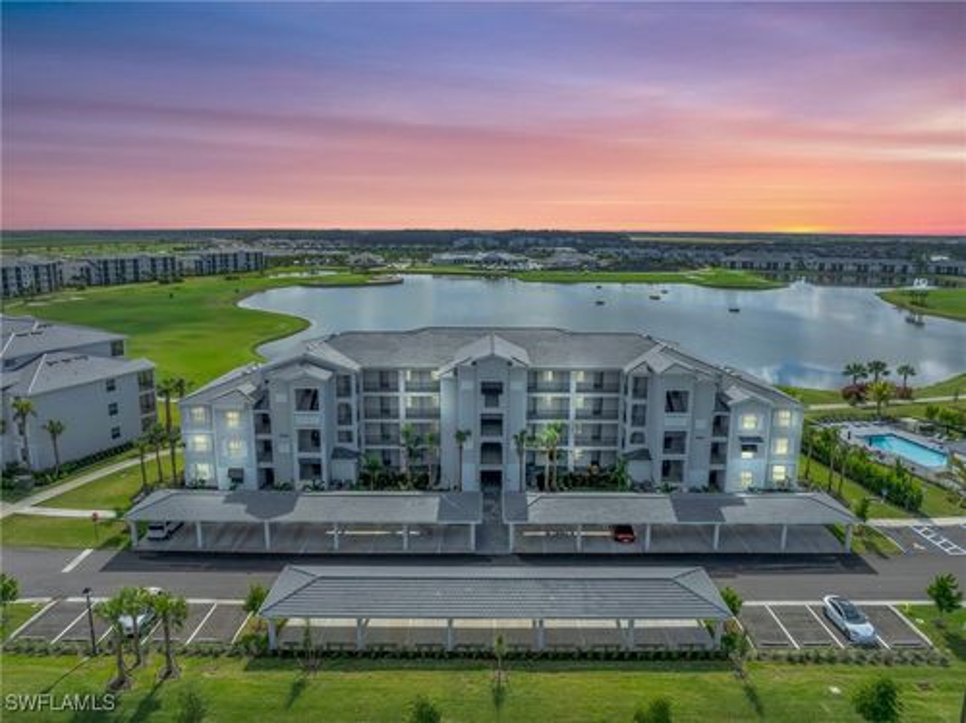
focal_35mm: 24
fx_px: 669
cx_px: 483
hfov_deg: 71.6
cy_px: 362
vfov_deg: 56.7
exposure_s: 1/500
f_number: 7.1
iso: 100
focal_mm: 12.29
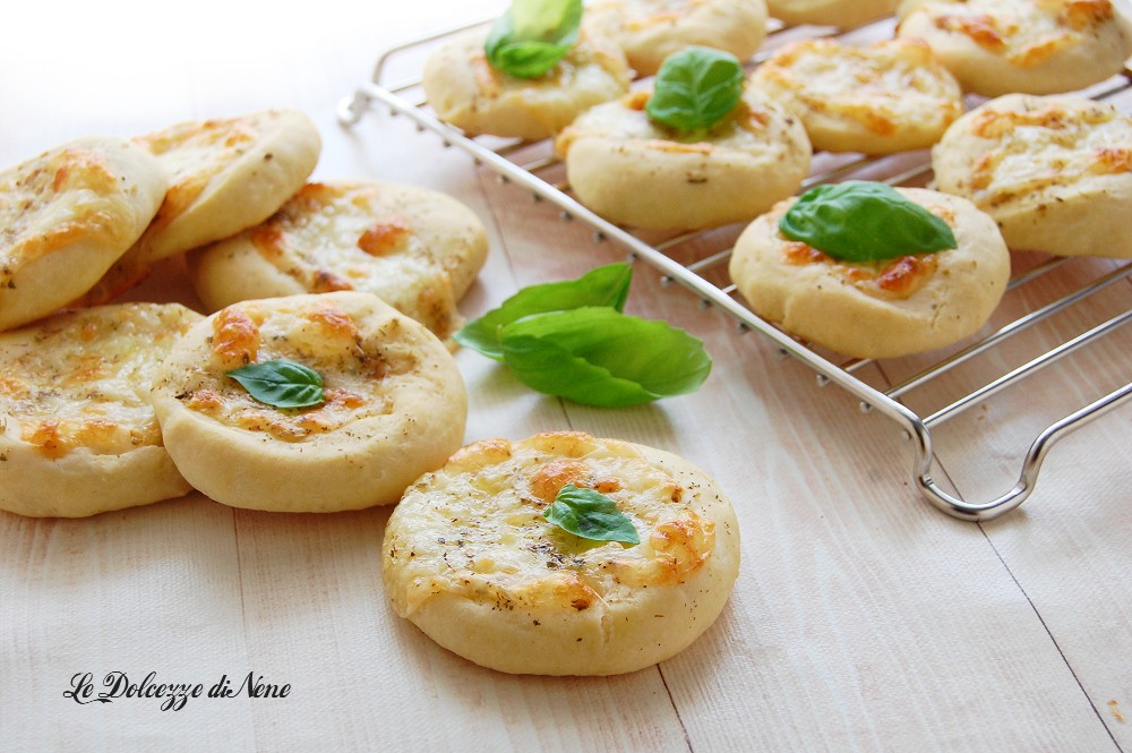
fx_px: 1791
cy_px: 376
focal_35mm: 57
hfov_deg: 35.1
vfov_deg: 23.7
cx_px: 566
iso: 400
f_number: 8
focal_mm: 38
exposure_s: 1/60
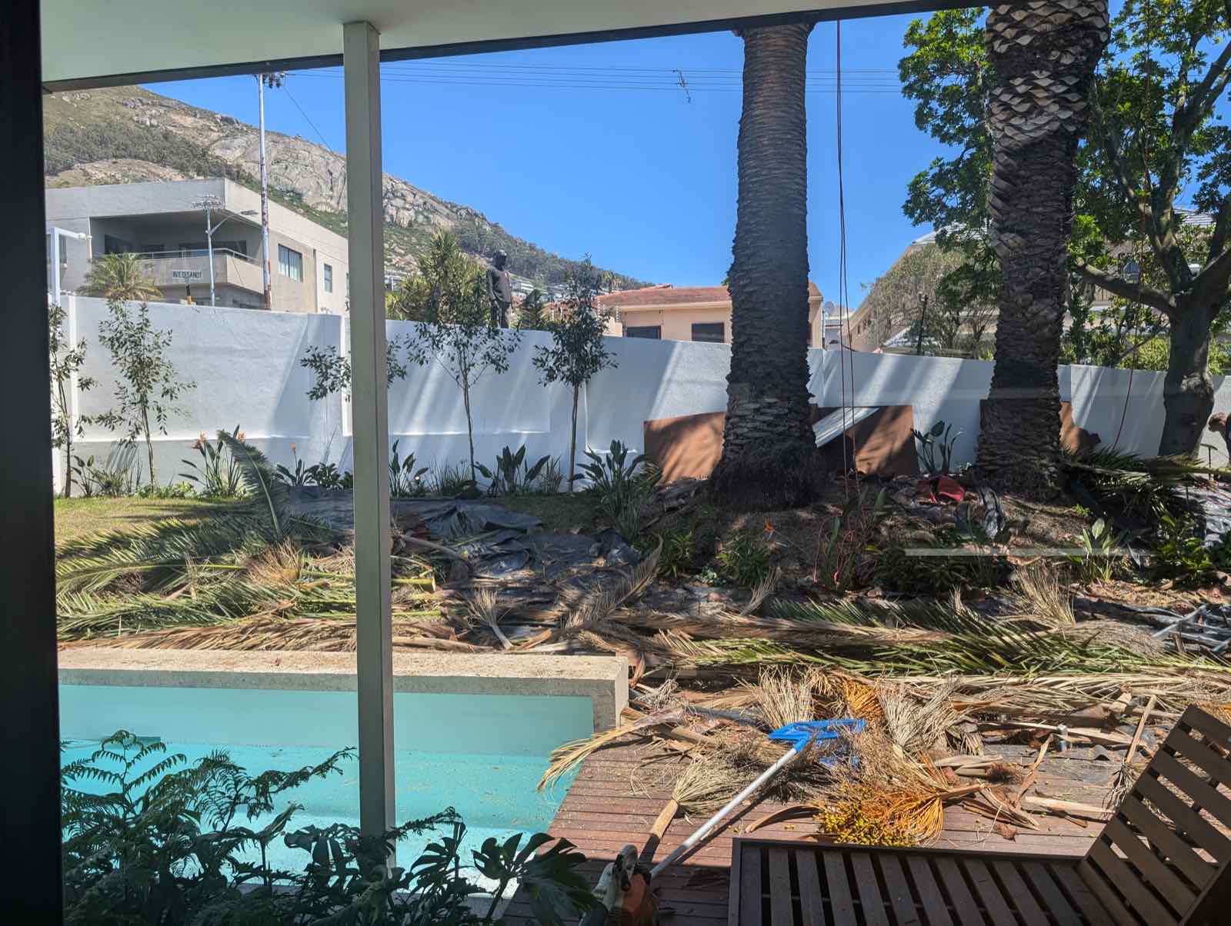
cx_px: 616
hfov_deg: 71.5
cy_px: 463
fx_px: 855
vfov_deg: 56.9
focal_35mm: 24
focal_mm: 6.9
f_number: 1.68
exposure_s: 1/606
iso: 19
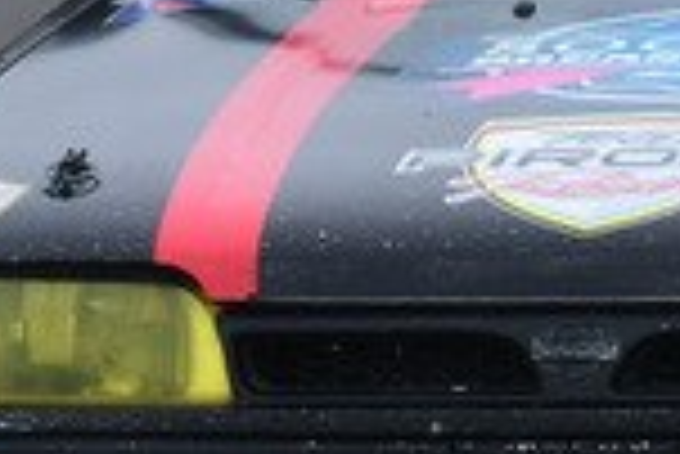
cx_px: 874
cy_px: -85
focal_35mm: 3970
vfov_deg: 0.3
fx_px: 75060
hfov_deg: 0.5
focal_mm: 500
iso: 800
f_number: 11
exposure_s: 1/640
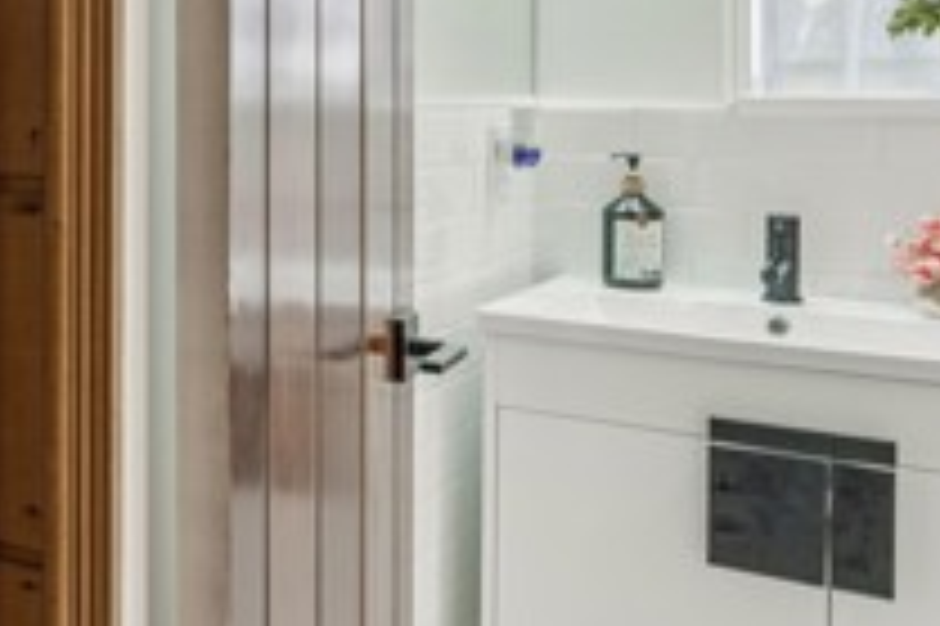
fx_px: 1310
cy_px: 90
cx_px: -148
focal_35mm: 50
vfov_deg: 26.1
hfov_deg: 33.3
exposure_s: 1.3
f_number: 13
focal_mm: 16.4
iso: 100
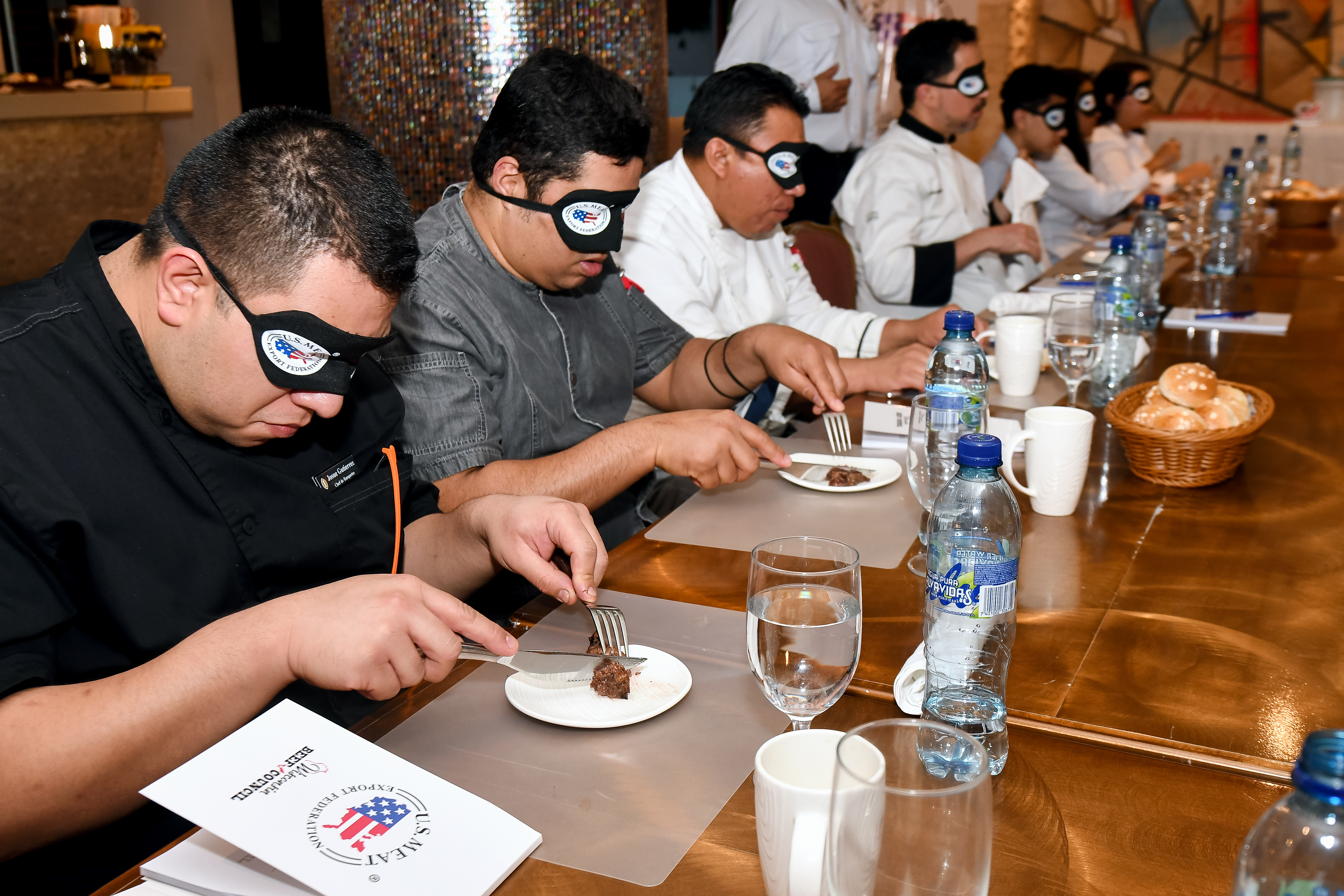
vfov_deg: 36.9
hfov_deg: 53.1
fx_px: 1344
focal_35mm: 36
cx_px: 672
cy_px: 448
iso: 640
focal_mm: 24
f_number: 4
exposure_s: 1/80
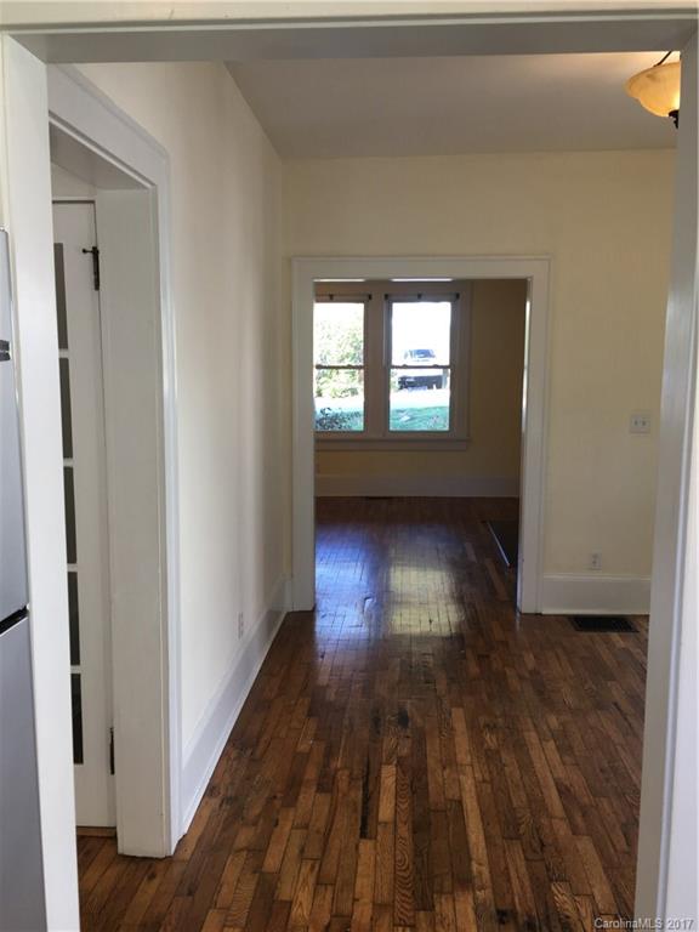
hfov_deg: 48.2
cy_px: 466
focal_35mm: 29
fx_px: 781
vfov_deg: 61.7
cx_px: 350
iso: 32
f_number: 2.2
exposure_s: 1/30
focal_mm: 4.15
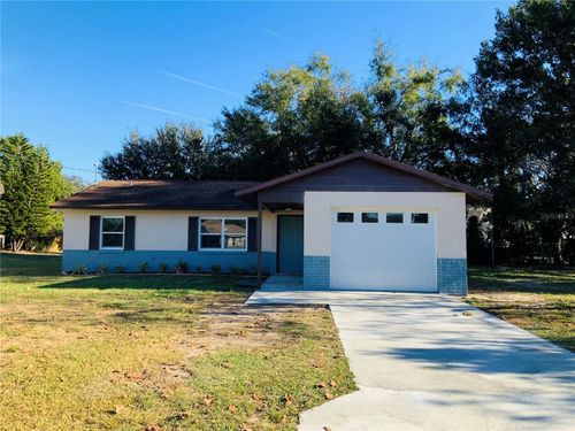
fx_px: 482
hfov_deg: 61.7
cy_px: 216
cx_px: 288
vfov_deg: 48.2
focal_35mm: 29
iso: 16
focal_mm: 3
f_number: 1.8
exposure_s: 1/842
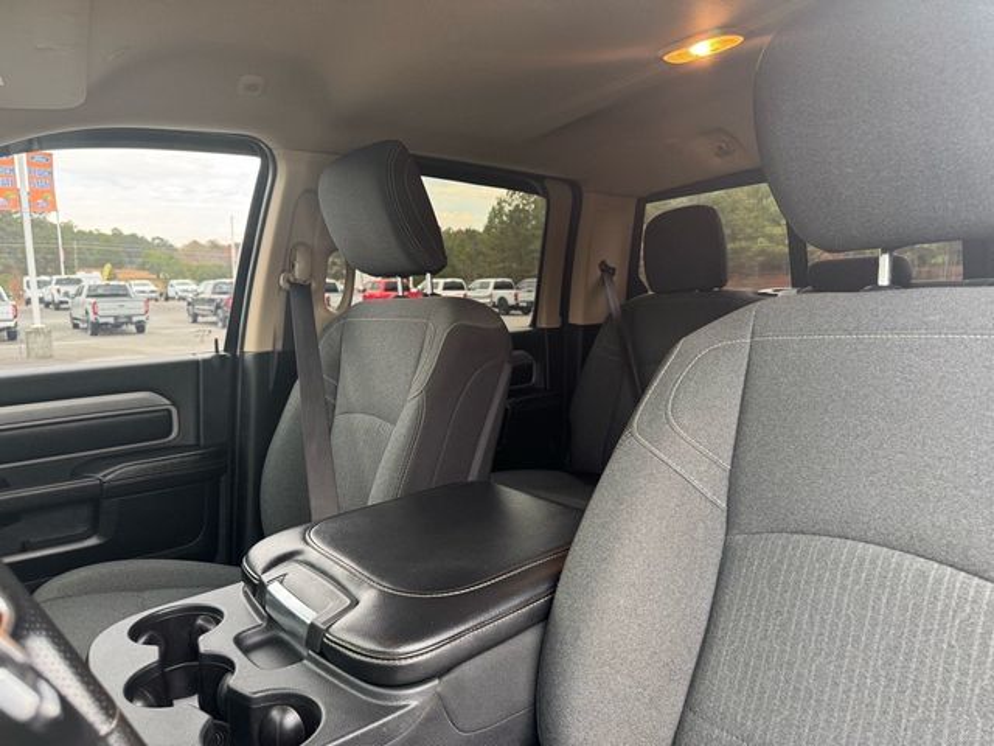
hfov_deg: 71.6
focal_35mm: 24
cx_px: 497
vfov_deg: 56.8
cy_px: 373
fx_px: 689
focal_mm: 6.76
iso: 200
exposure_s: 1/65
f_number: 1.78
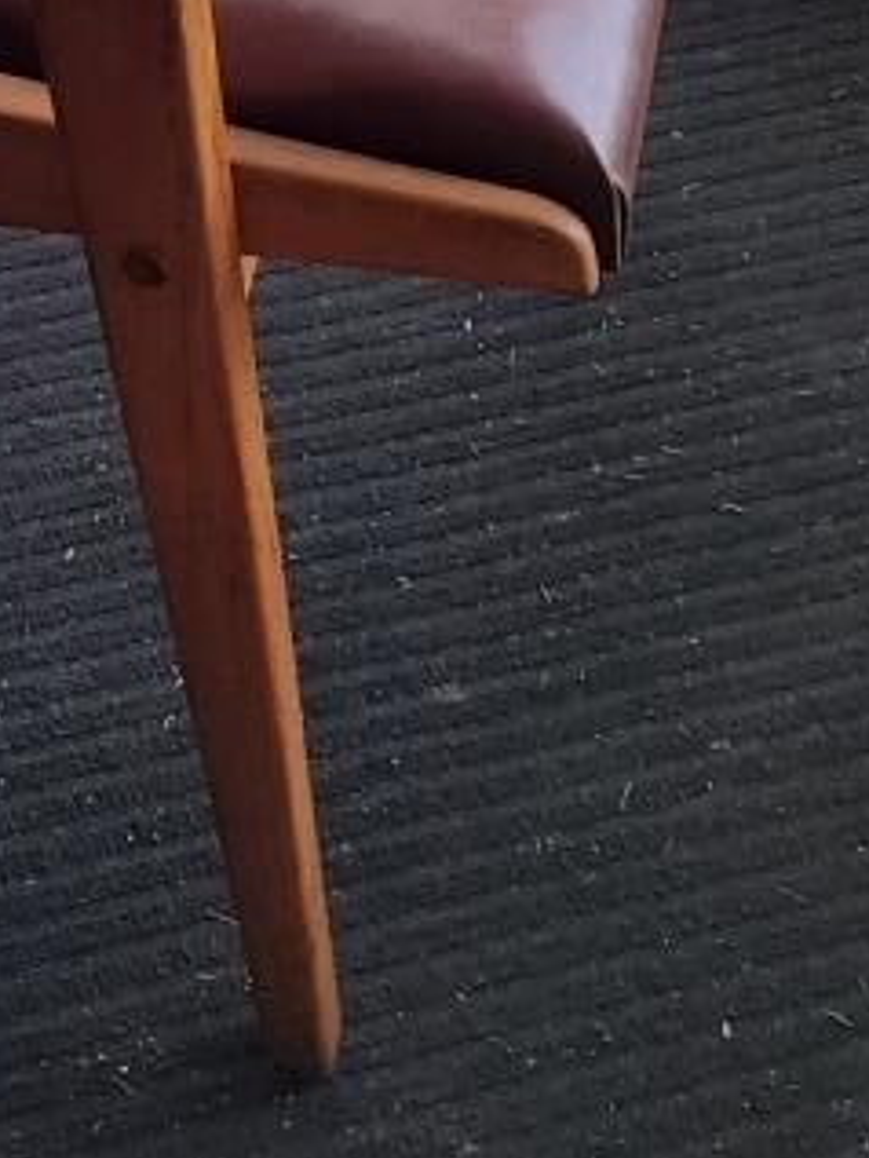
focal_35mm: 84
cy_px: -479
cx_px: -281
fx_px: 2810
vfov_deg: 20.5
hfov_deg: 16.5
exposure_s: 1/619
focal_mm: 5.4
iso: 40
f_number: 1.8
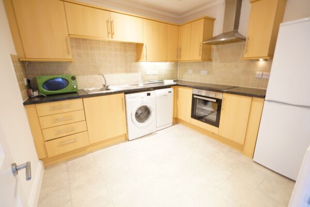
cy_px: 104
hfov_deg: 96.7
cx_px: 155
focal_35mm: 16
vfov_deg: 73.7
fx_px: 138
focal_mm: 16
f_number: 4.5
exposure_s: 1/3
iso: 400
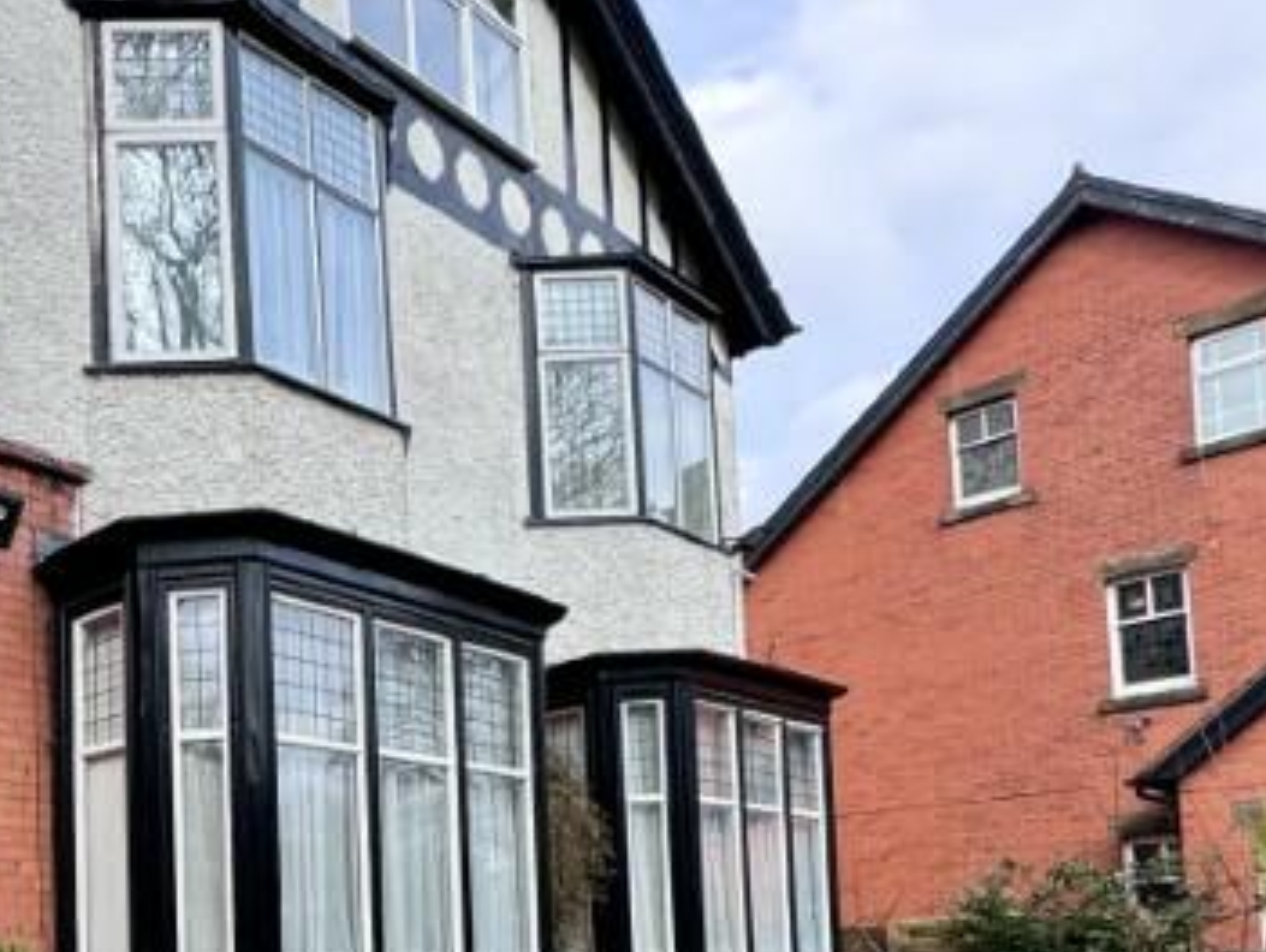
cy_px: 920
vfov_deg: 38.0
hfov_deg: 45.3
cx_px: -9
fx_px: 1245
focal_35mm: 34
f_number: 2.2
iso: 40
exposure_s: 1/479
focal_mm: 2.22
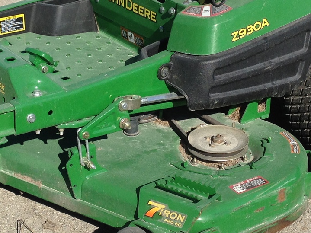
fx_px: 844
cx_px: 165
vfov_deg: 15.7
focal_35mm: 94
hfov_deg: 20.9
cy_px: 64
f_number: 2.4
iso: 50
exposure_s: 1/2262
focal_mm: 4.12
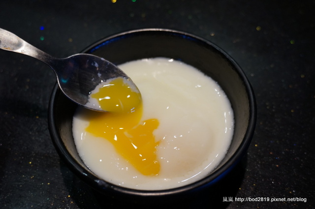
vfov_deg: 31.8
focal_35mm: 42
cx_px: 158
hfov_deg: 46.5
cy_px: 104
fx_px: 367
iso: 500
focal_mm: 28
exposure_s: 1/60
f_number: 4.5
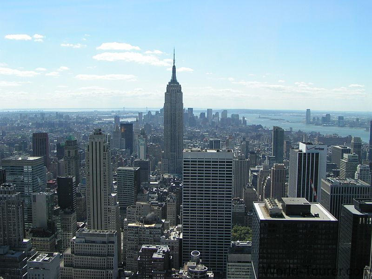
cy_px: 140
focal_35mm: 38
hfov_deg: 49.0
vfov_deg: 37.7
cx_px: 186
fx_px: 408
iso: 50
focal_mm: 5.8
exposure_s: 1/500
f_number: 5.6
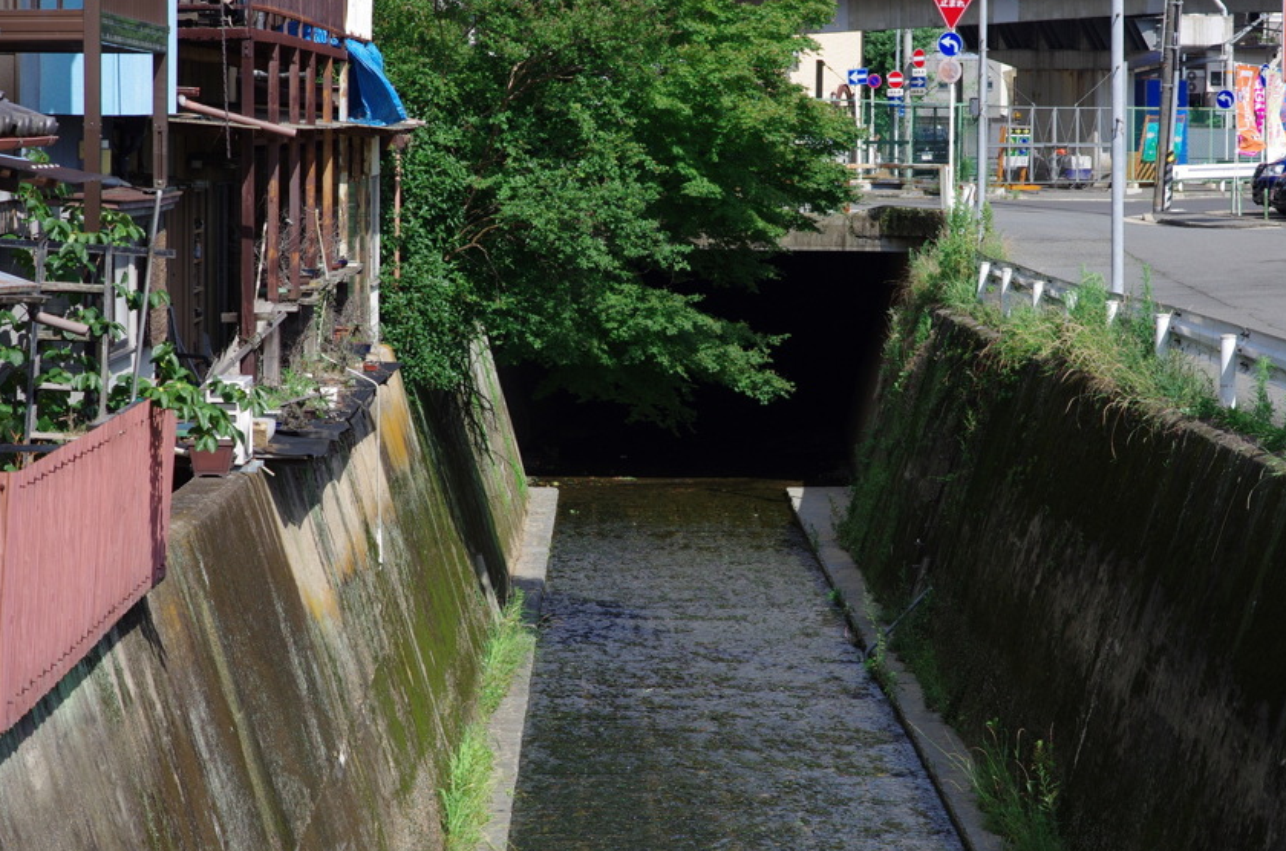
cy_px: 361
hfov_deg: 16.0
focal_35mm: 128
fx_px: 4562
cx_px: 694
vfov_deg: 10.7
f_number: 7.1
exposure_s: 1/250
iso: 100
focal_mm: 70
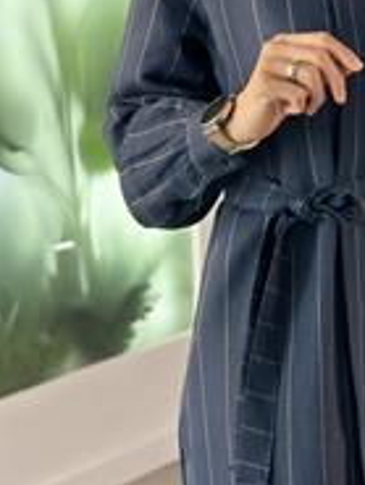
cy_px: 319
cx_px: 320
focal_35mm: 107
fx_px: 1503
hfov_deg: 13.7
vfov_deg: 18.3
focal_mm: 6.86
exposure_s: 1/138
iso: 100
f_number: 1.78
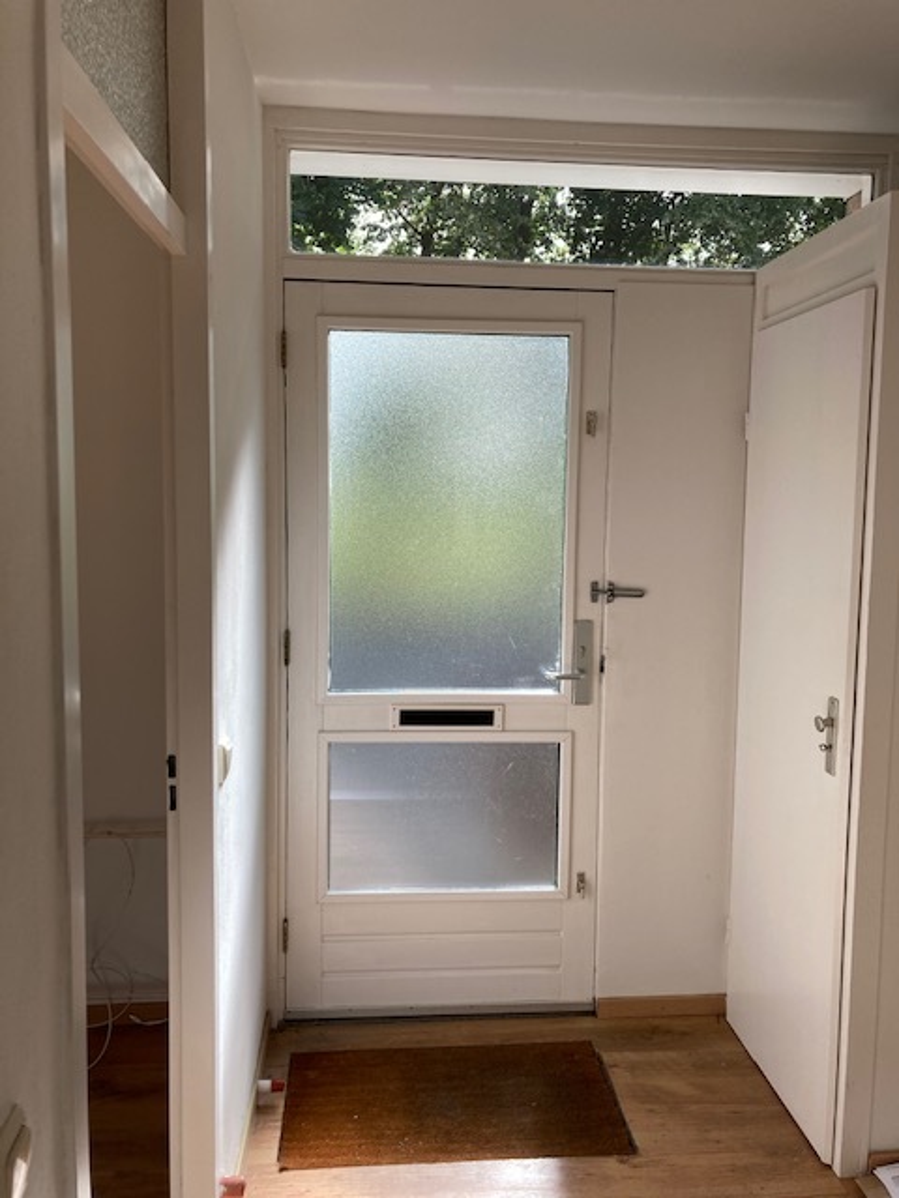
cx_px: 450
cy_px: 599
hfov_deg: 49.7
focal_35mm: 28
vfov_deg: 63.4
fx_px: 970
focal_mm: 3.99
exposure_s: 1/354
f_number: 1.8
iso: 20
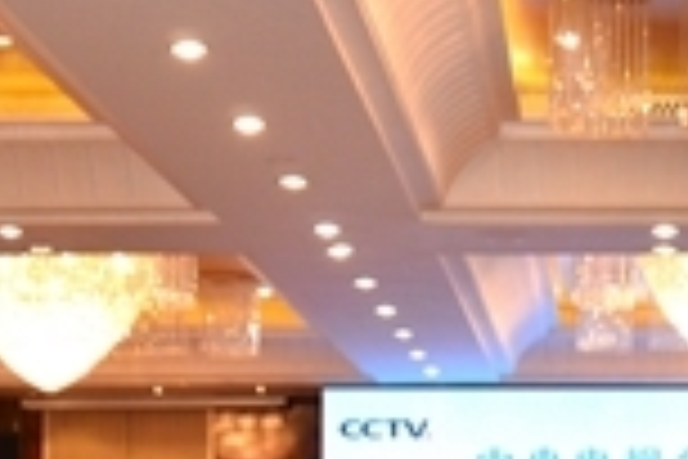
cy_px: 536
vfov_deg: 12.6
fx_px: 2026
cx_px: 728
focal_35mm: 106
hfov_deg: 18.6
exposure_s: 1/60
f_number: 3.5
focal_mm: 18
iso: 560
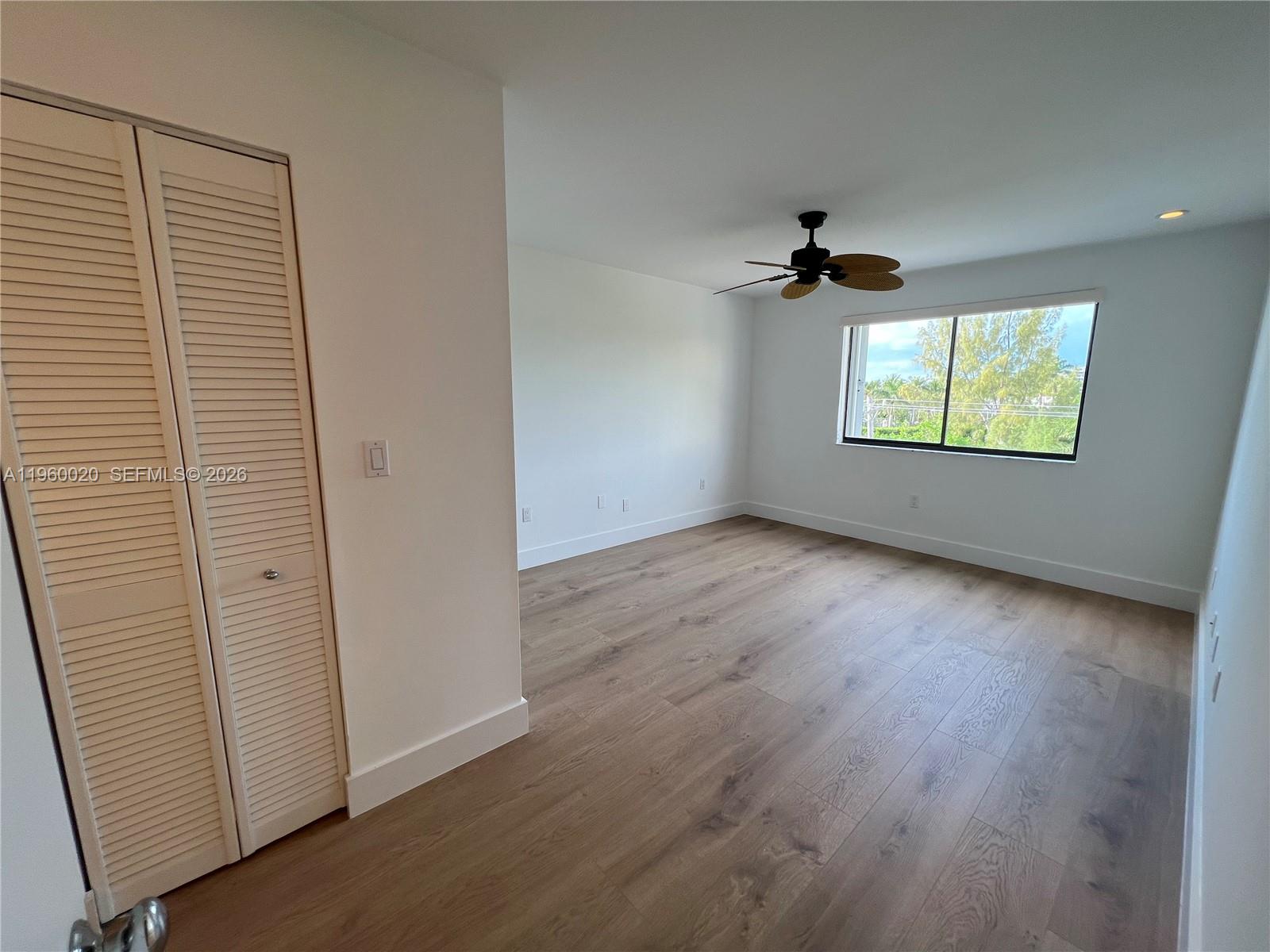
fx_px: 477
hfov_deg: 106.2
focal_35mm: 13
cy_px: 476
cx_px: 635
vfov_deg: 89.9
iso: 40
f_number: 1.8
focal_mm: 1.57
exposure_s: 1/120
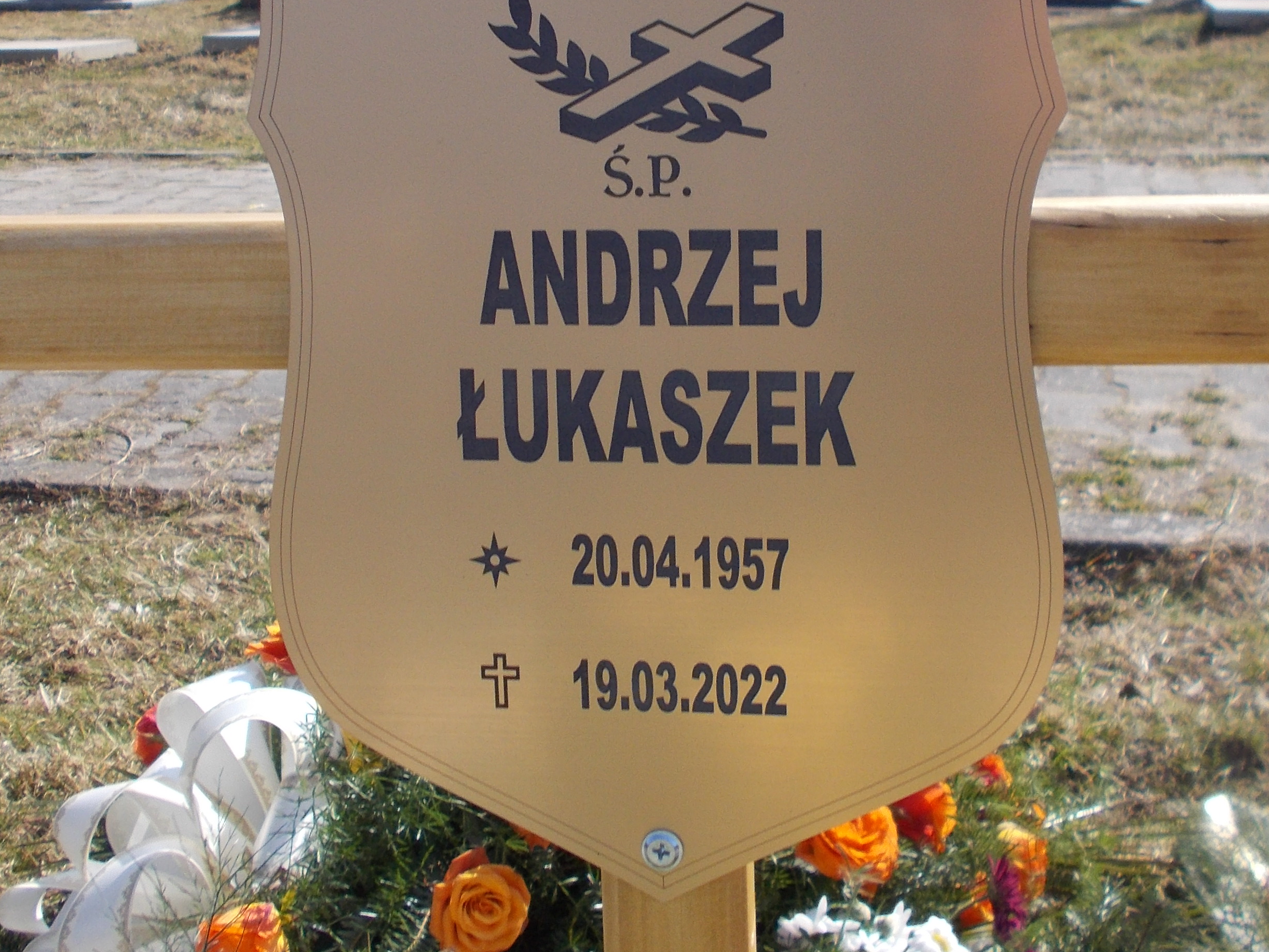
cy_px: 260
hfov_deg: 38.9
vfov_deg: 29.3
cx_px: 647
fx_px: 1796
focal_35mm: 49
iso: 80
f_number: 8
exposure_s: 1/100
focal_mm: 4.6
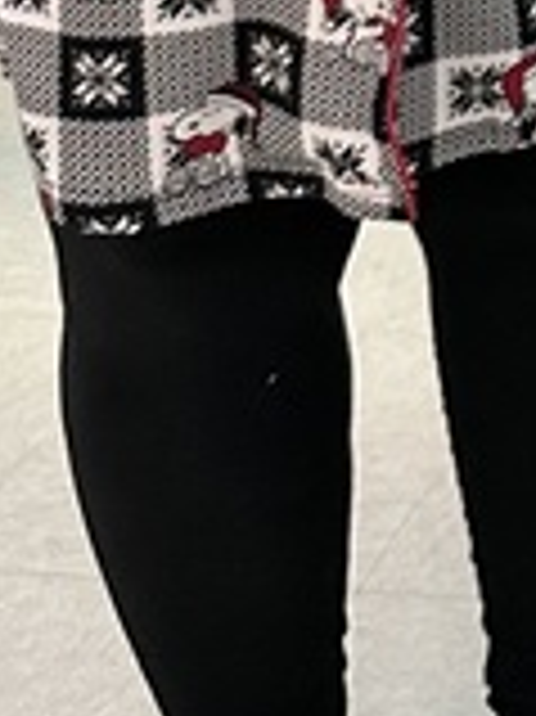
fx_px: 3204
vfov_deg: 10.7
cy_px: -1063
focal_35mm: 155
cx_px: 1351
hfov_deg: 8.6
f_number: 1.78
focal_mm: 6.86
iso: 200
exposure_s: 1/60
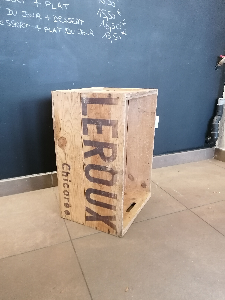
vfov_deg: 65.3
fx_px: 234
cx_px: 112
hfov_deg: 51.4
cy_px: 150
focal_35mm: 27
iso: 800
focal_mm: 4.75
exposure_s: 1/16.7
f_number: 1.8
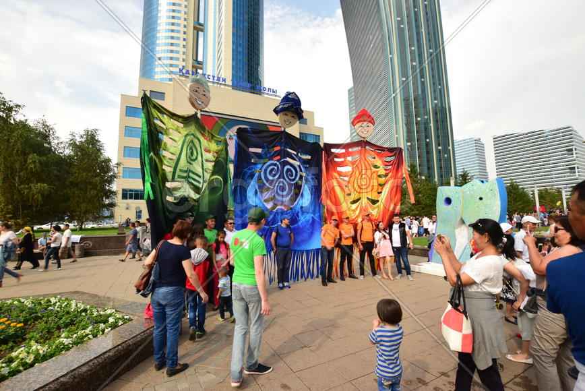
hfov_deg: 100.4
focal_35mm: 15
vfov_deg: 77.4
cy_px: 196
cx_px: 292
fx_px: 244
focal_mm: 10
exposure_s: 1/50
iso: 100
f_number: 11
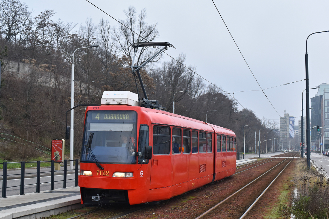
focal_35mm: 52
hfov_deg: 38.4
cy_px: 119
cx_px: 138
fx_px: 472
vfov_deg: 26.2
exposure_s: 1/200
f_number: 7.1
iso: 320
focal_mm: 29
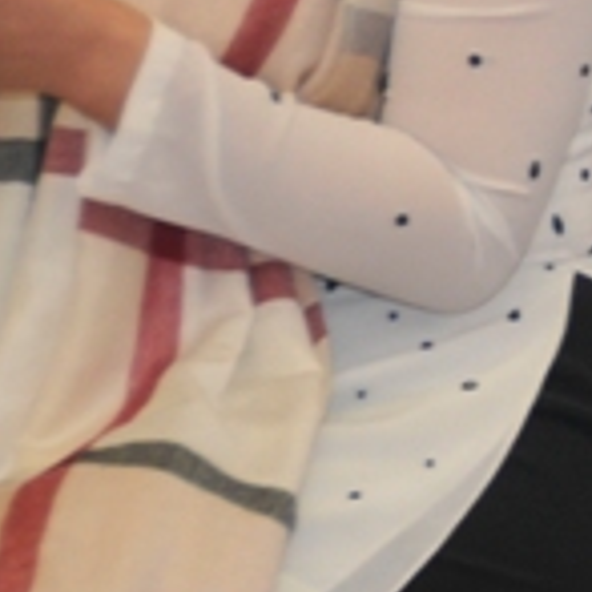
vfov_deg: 2.5
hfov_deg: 2.5
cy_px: 24
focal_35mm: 691
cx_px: 2002
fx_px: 13370
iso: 400
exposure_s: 1/60
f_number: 5.6
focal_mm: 80
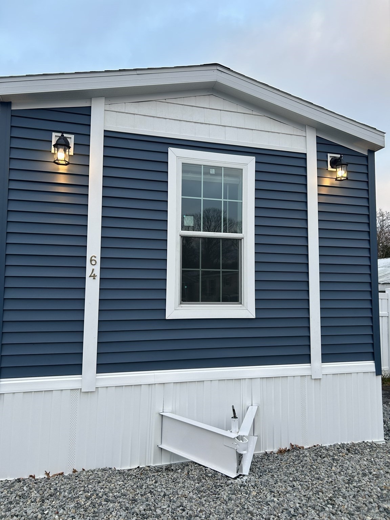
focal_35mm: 26
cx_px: 195
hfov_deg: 53.1
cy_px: 260
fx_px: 391
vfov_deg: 67.3
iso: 40
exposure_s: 1/161
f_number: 1.5
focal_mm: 5.7
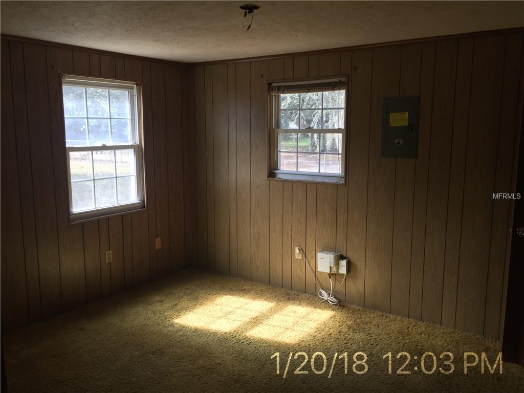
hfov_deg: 61.7
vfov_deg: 48.2
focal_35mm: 29
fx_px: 439
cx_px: 262
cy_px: 196
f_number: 2.2
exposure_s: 1/40
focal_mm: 4.15
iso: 32
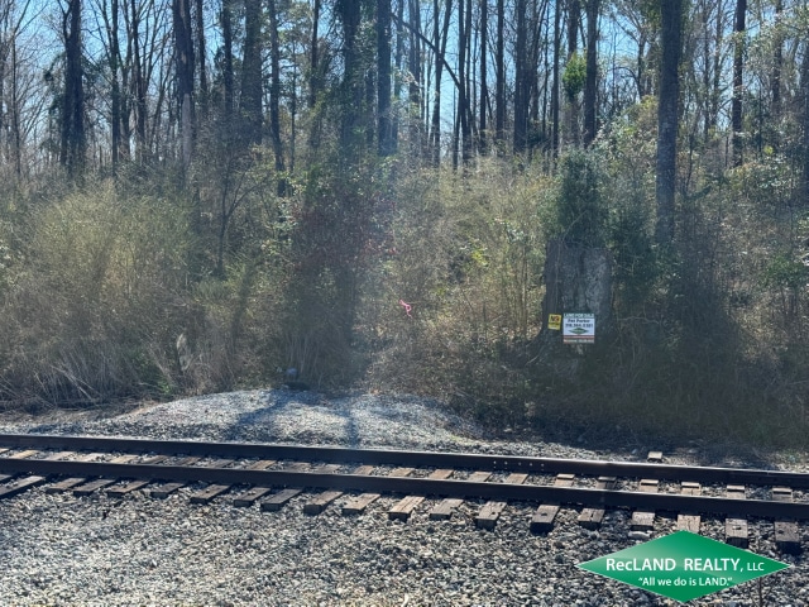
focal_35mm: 48
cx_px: 404
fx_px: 1122
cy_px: 304
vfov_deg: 30.3
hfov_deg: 39.7
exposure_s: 1/2146
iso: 100
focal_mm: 6.76
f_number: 1.78
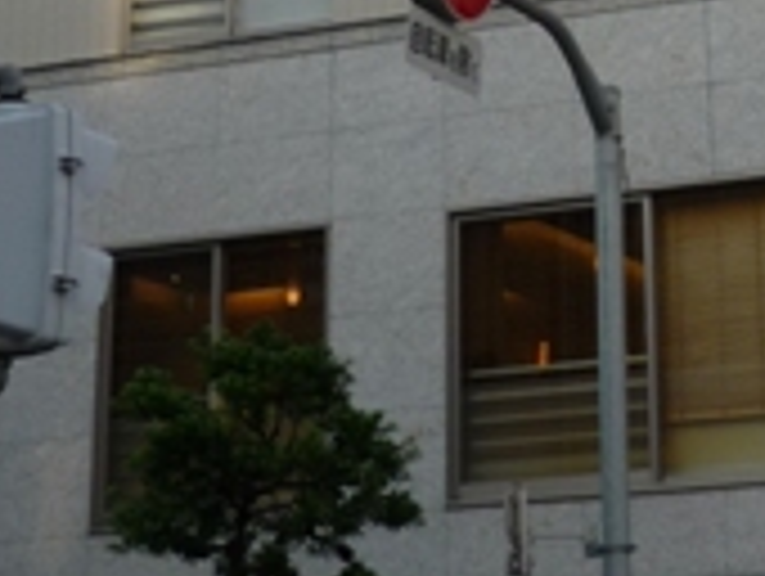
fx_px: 2744
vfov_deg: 11.2
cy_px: -464
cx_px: 706
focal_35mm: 124
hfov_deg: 15.7
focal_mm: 5.5
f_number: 2.8
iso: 100
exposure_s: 1/400
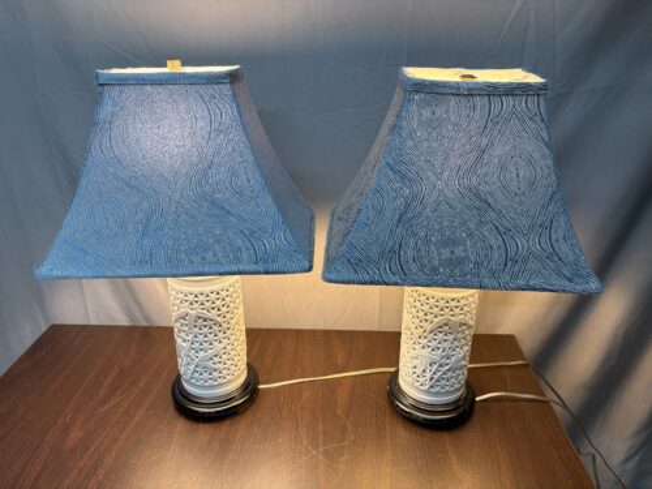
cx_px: 326
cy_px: 244
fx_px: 490
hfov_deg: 67.3
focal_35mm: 26
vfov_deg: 53.1
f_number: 1.6
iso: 160
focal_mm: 5.96
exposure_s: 1/120
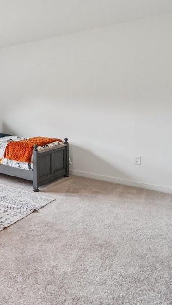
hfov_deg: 33.2
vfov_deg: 66.3
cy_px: 105
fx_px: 227
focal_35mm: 28
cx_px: -38
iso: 160
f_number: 8
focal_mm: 13
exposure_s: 1/13
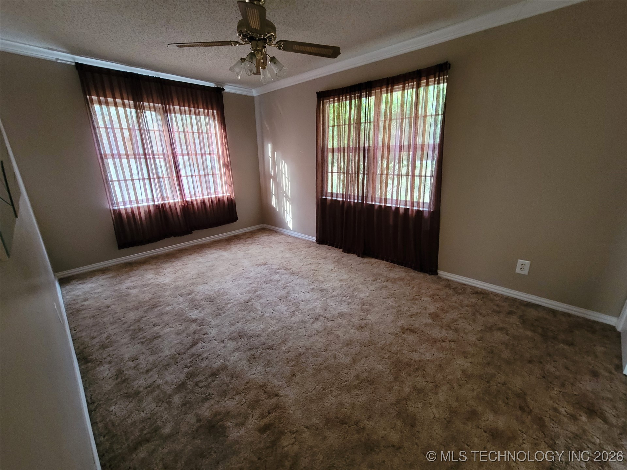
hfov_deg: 106.2
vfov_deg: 89.9
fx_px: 235
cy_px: 235
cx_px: 314
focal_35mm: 13
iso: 640
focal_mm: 2.2
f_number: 2.2
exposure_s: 1/30
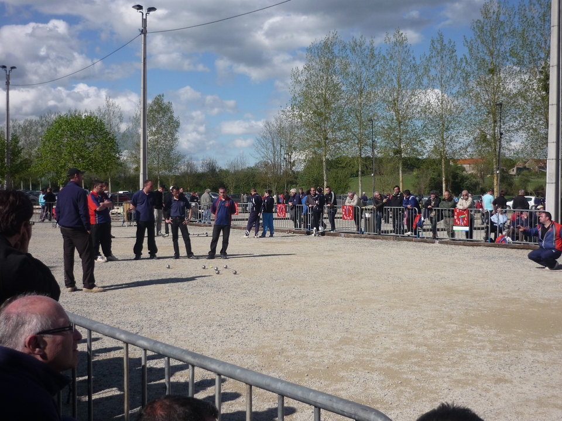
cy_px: 210
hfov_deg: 45.8
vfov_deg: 35.1
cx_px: 281
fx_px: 666
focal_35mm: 41
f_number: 9
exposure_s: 1/250
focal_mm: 6.8
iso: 100
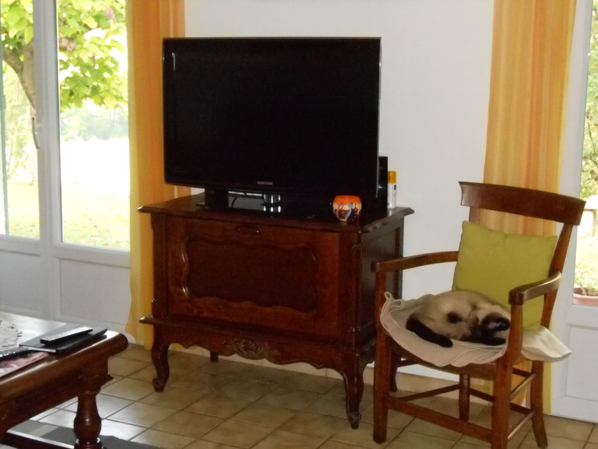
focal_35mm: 56
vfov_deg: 26.1
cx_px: 299
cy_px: 224
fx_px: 967
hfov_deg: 34.3
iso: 1250
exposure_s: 1/60
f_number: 5.2
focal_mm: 10
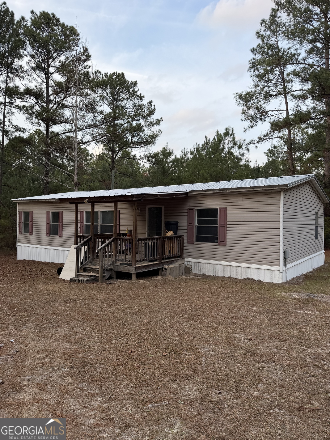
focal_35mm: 24
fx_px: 305
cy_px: 220
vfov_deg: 71.6
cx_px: 165
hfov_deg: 56.8
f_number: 1.78
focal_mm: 6.76
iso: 80
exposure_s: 1/428
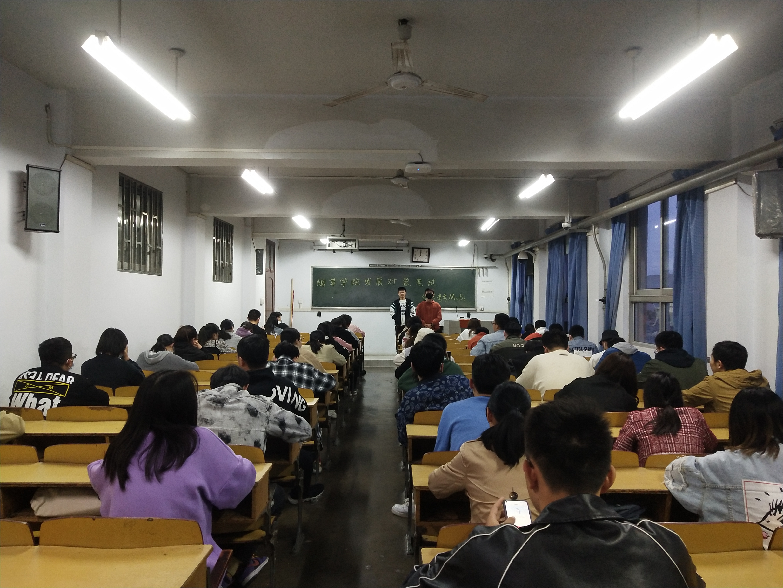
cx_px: 392
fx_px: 679
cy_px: 294
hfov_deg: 60.0
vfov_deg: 46.8
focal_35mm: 30
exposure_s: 1/33.3
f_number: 1.8
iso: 342
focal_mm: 3.95
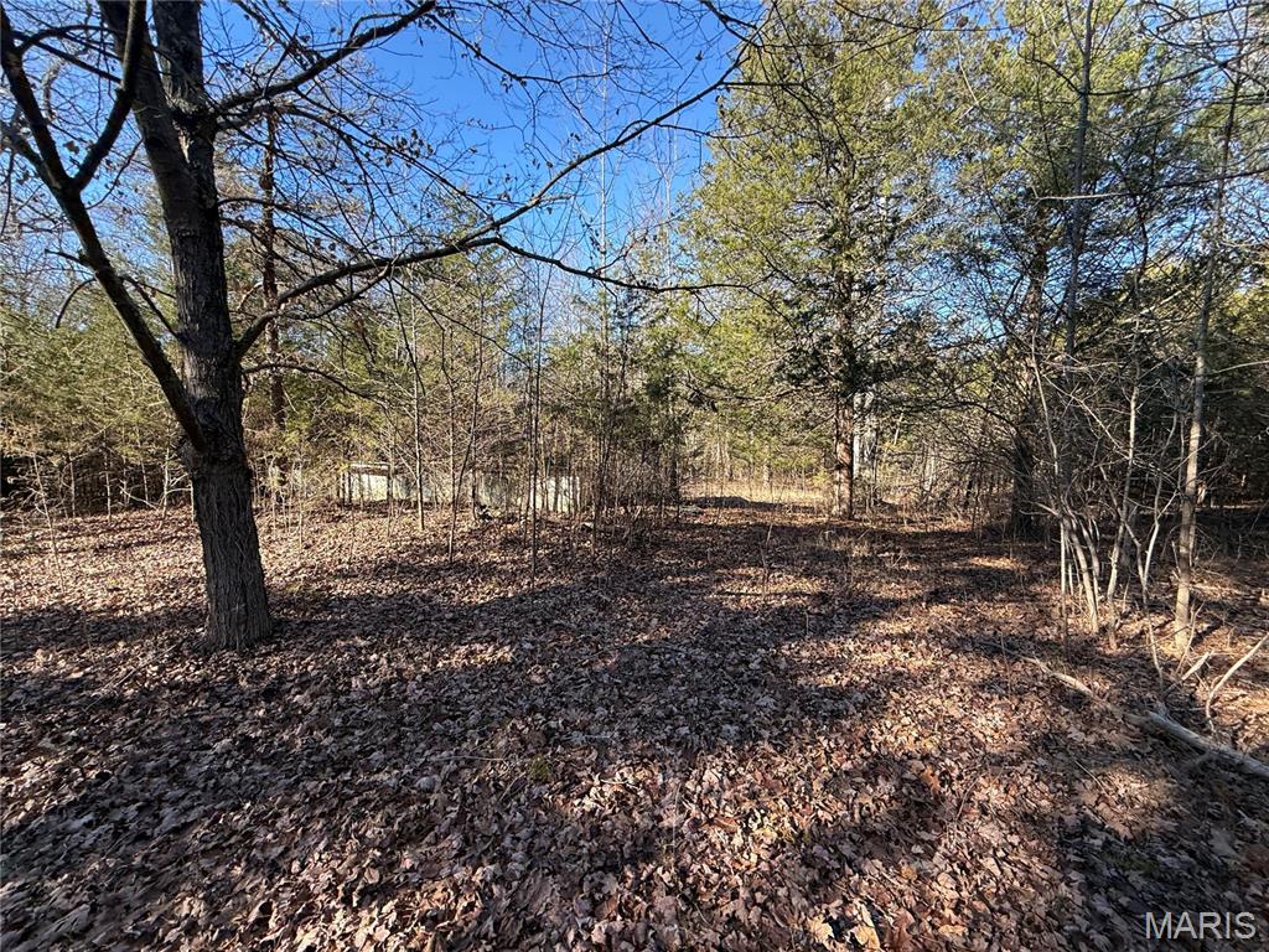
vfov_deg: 85.7
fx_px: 513
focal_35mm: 14
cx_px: 634
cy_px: 476
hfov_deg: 102.1
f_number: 2.2
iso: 50
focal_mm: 2.22
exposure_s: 1/252
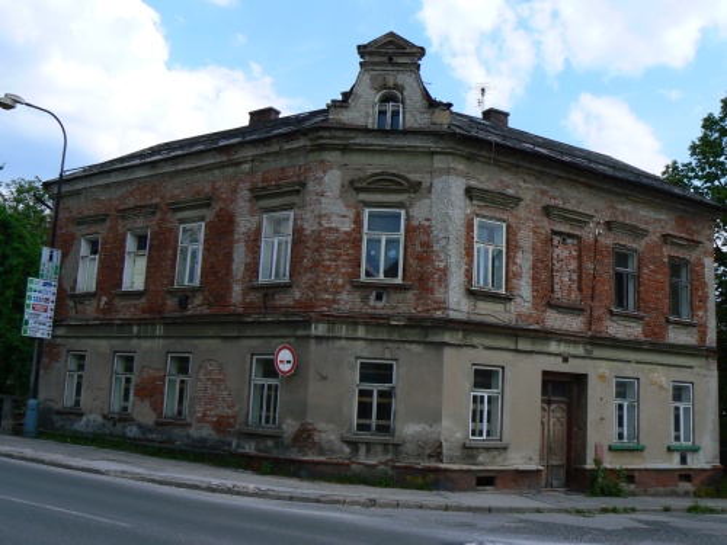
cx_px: 364
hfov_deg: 51.4
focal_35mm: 36
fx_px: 756
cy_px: 272
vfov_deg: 39.7
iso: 80
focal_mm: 6
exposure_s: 1/400
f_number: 6.3
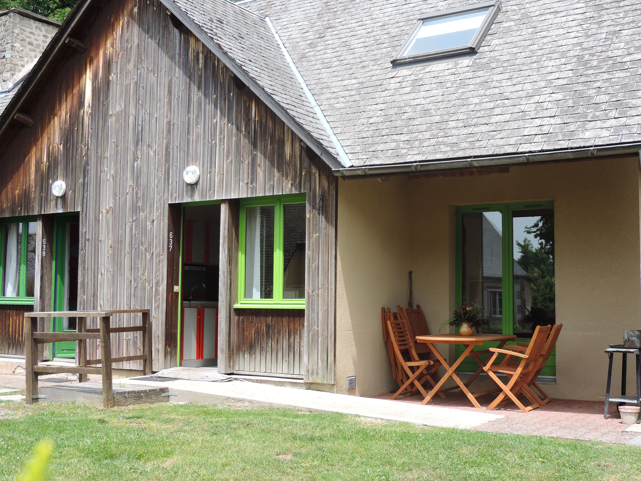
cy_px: 240
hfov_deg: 40.4
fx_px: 870
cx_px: 320
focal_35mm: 47
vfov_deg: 30.9
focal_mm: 8.3
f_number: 3.5
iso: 80
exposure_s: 1/320
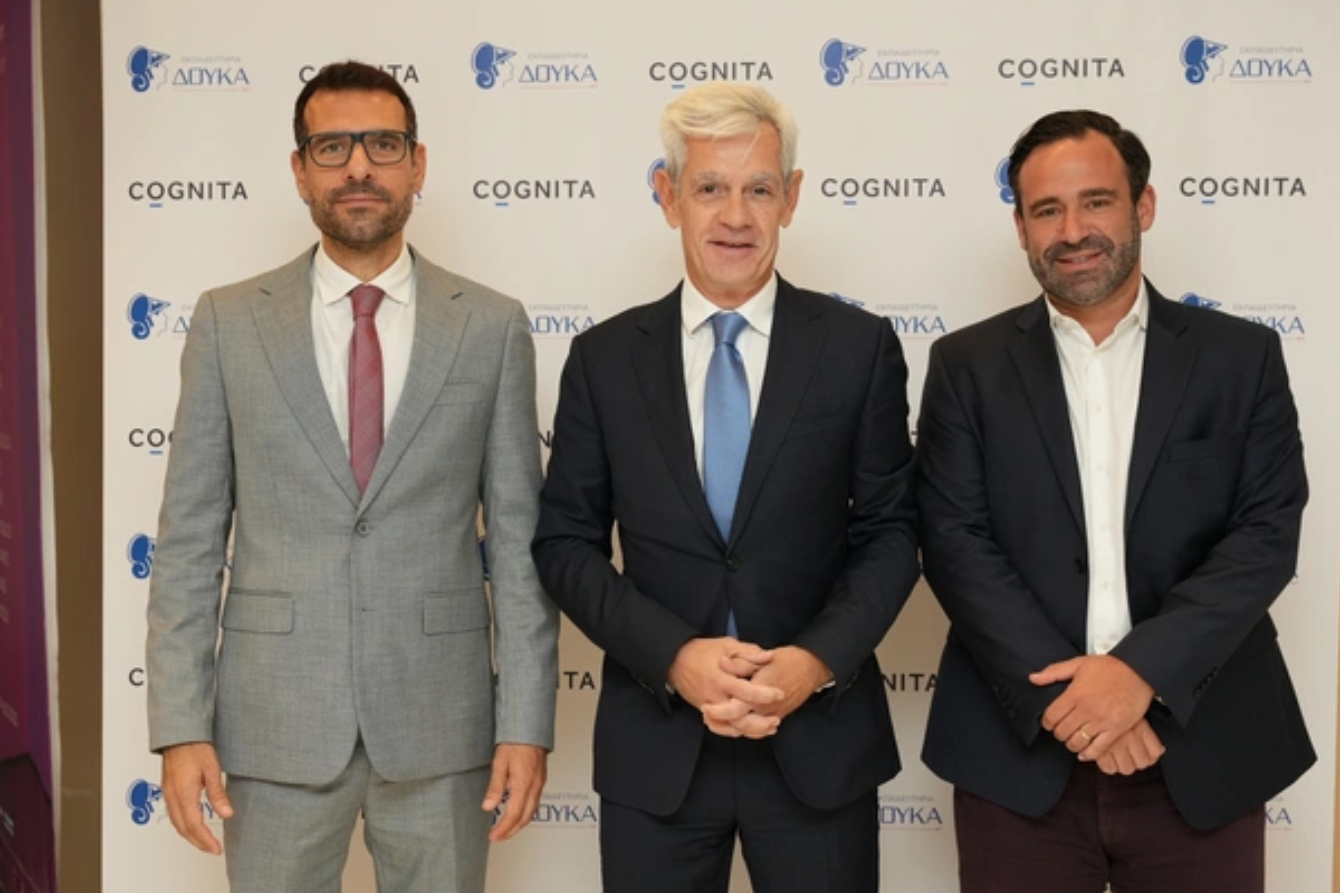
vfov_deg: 25.6
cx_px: 692
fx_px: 1964
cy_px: 454
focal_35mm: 53
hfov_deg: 37.7
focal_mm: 48.7
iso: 1600
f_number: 4.5
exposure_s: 1/200
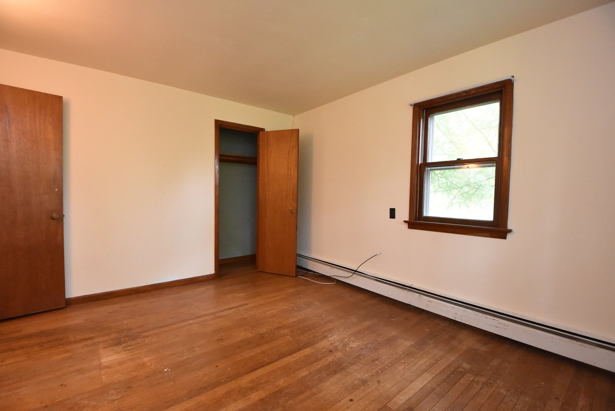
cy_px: 206
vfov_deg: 77.4
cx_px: 308
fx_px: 256
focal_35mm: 15
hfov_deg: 100.3
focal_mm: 10
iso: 4000
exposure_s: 1/60
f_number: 4
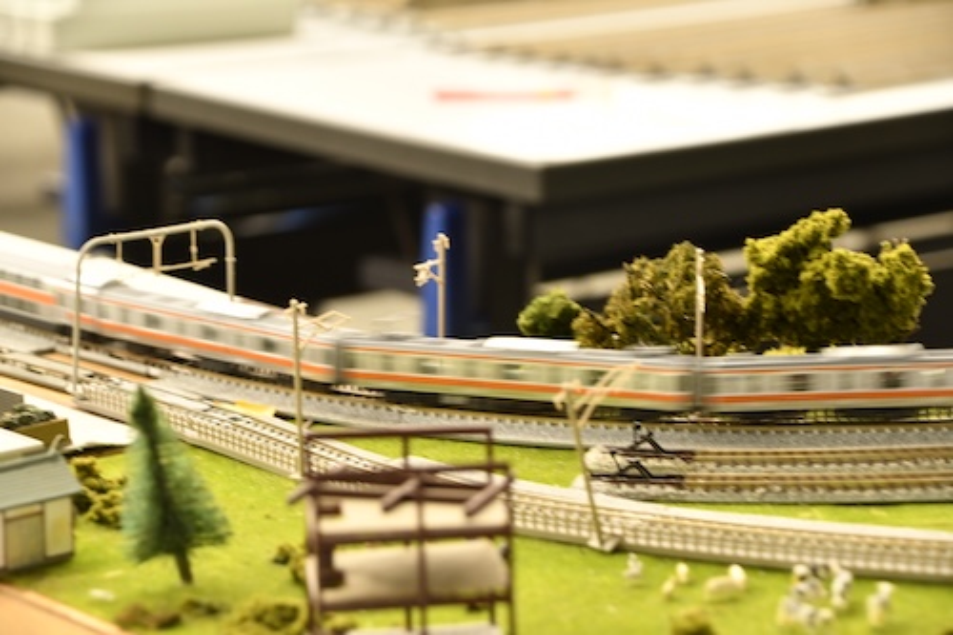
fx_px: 3175
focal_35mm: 120
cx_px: 476
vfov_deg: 11.4
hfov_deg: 17.1
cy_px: 318
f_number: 5.3
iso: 800
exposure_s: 1/20
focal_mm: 80
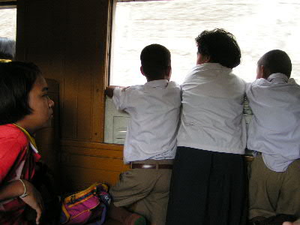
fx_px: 329
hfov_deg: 49.0
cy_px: 112
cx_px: 150
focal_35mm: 38
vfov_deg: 37.7
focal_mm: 5.8
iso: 125
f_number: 2.8
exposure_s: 1/50
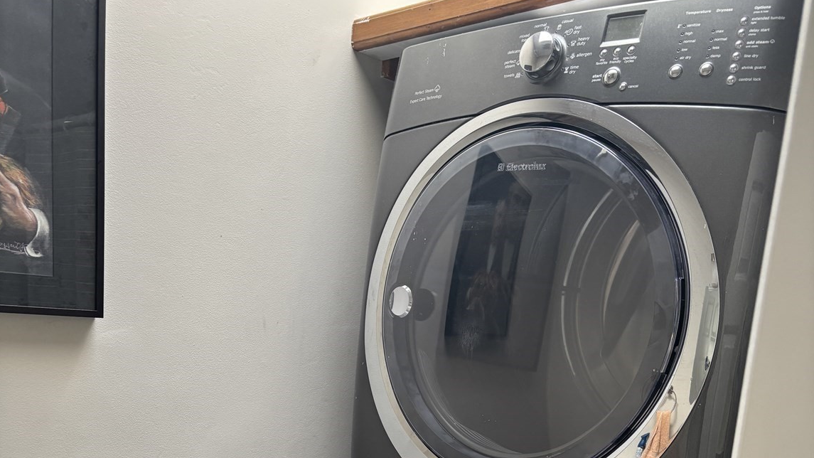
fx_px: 820
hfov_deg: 52.8
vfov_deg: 29.0
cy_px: 470
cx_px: 405
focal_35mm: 38
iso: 125
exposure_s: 1/81
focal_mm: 5.96
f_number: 1.6
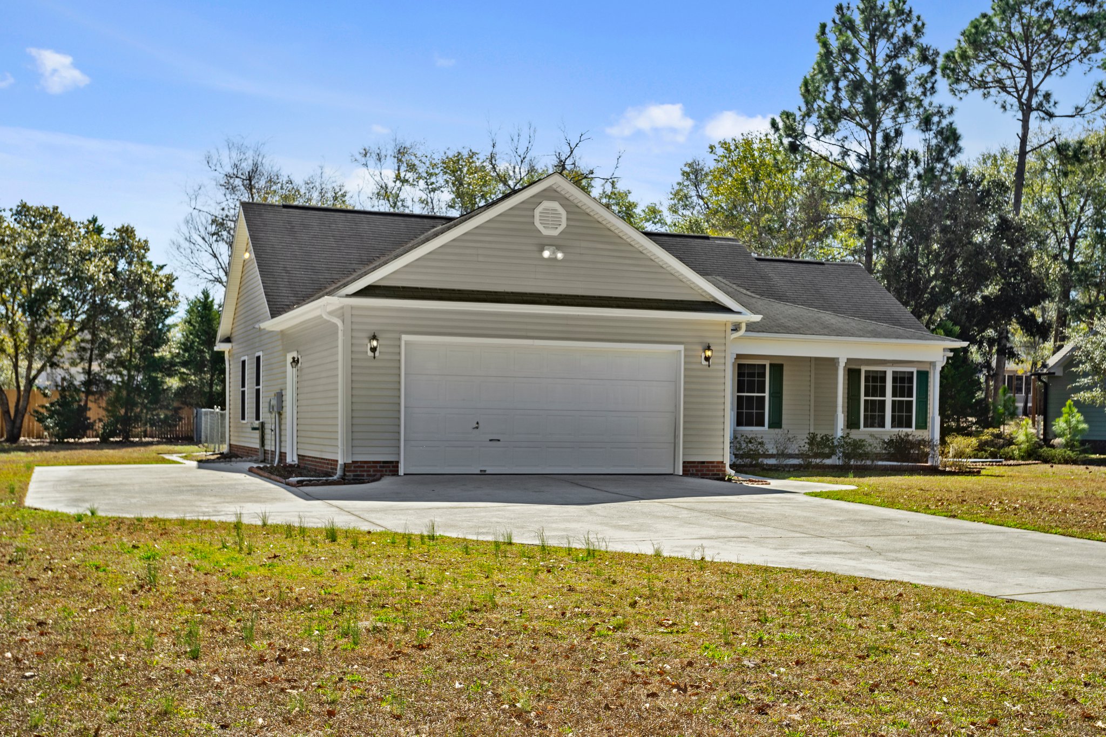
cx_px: 553
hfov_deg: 48.5
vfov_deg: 33.4
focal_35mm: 40
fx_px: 1229
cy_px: 368
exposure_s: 1/250
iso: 100
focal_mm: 40
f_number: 8
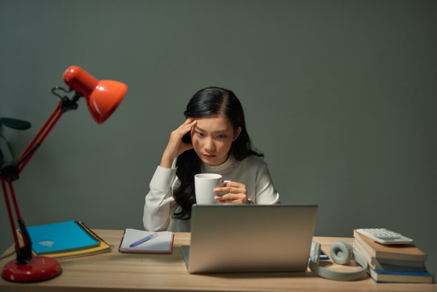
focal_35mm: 50
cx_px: 218
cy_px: 146
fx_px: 607
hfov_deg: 39.6
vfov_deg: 27.0
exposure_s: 1/320
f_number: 1.8
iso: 100
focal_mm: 50
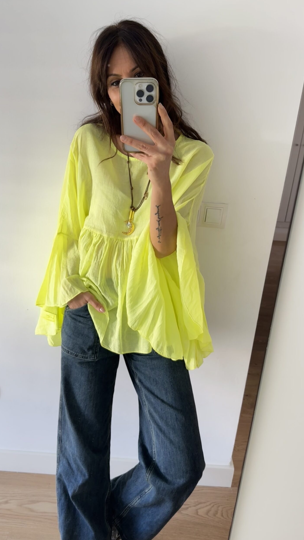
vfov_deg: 69.9
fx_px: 387
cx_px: 138
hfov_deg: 42.9
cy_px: 266
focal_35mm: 27
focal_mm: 6.76
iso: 200
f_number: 1.78
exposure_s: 1/97
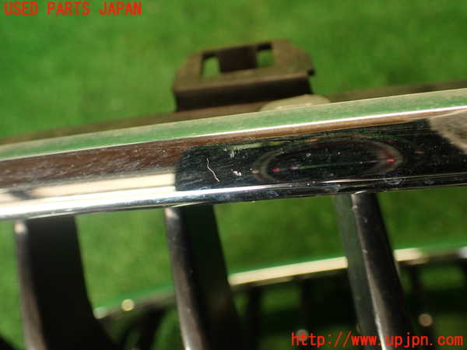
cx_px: 234
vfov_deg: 44.2
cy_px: 175
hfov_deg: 56.8
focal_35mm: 32
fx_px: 432
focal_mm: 5.79
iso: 200
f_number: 2.4
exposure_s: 1/40
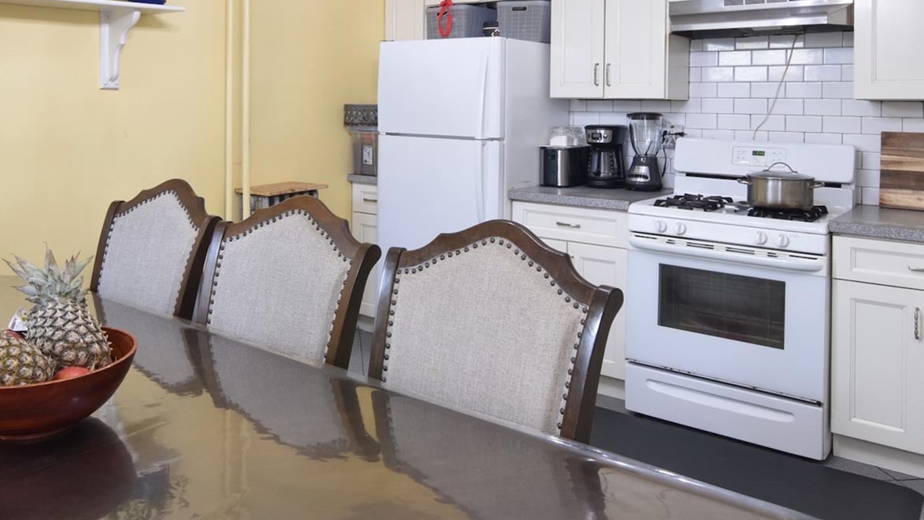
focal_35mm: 30
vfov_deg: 37.6
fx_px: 733
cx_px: 391
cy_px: 102
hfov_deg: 64.1
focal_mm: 11
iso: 800
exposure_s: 1/15
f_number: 8
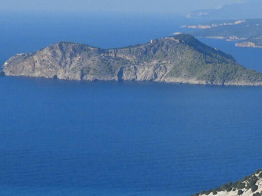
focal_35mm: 161
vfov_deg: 9.0
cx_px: 328
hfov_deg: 12.0
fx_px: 1219
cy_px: 266
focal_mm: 7.2
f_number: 3.8
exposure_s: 1/1250
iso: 100
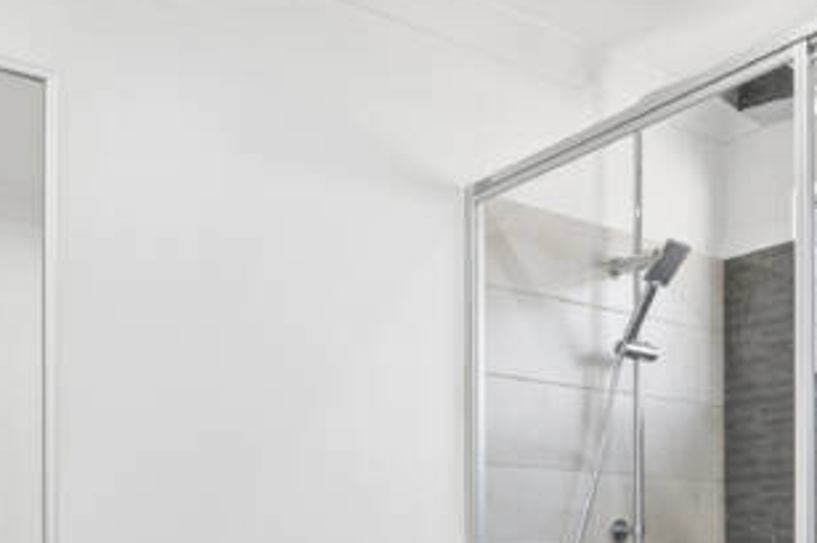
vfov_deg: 28.8
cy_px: 567
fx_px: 975
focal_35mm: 43
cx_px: 383
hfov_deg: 45.4
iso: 200
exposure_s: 1/8
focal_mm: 16
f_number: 8
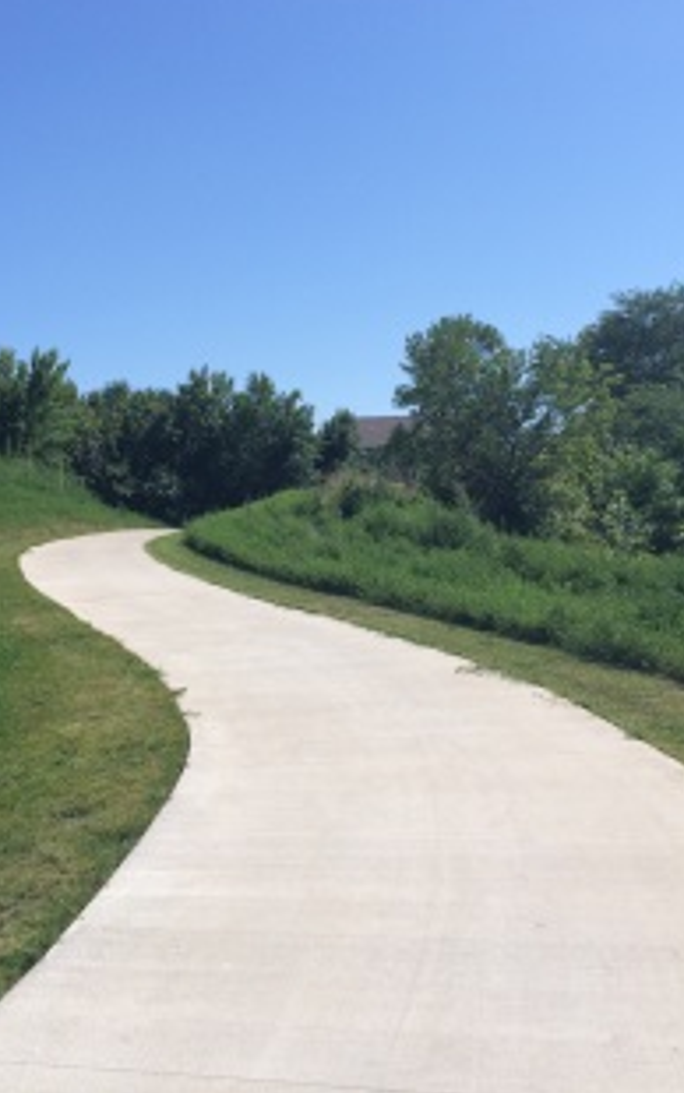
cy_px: 511
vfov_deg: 43.5
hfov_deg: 28.0
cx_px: 303
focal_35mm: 46
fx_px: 1371
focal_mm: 4.12
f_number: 2.2
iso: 32
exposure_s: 1/2740
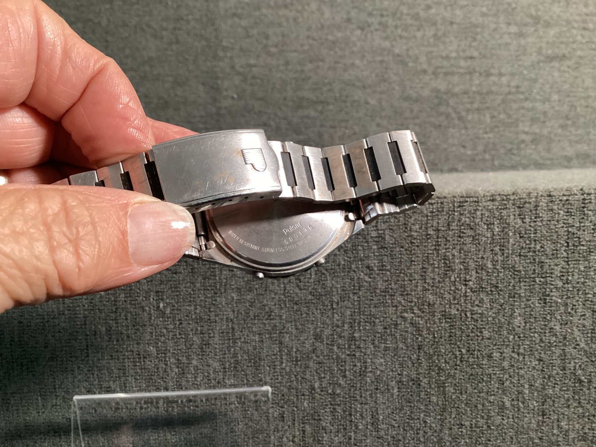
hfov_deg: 58.3
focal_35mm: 31
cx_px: 298
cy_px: 224
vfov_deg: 45.4
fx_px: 534
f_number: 2.4
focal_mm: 3.3
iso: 250
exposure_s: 1/40
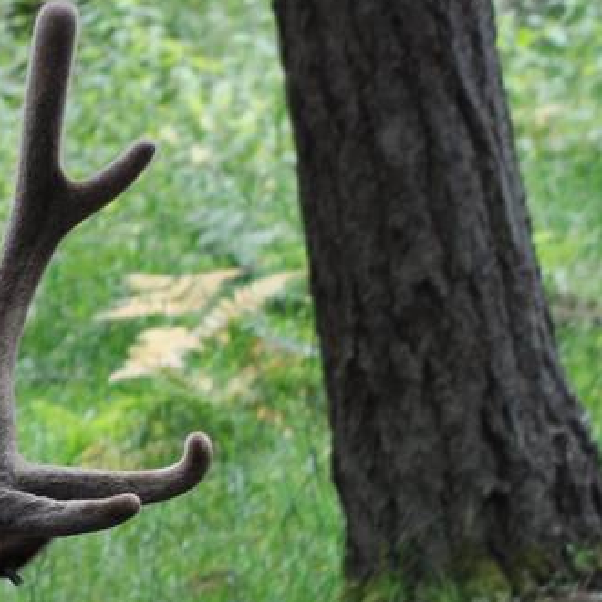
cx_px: -472
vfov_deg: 4.0
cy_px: 756
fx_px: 8519
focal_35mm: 433
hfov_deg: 4.0
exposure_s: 1/200
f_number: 5
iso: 400
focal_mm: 70
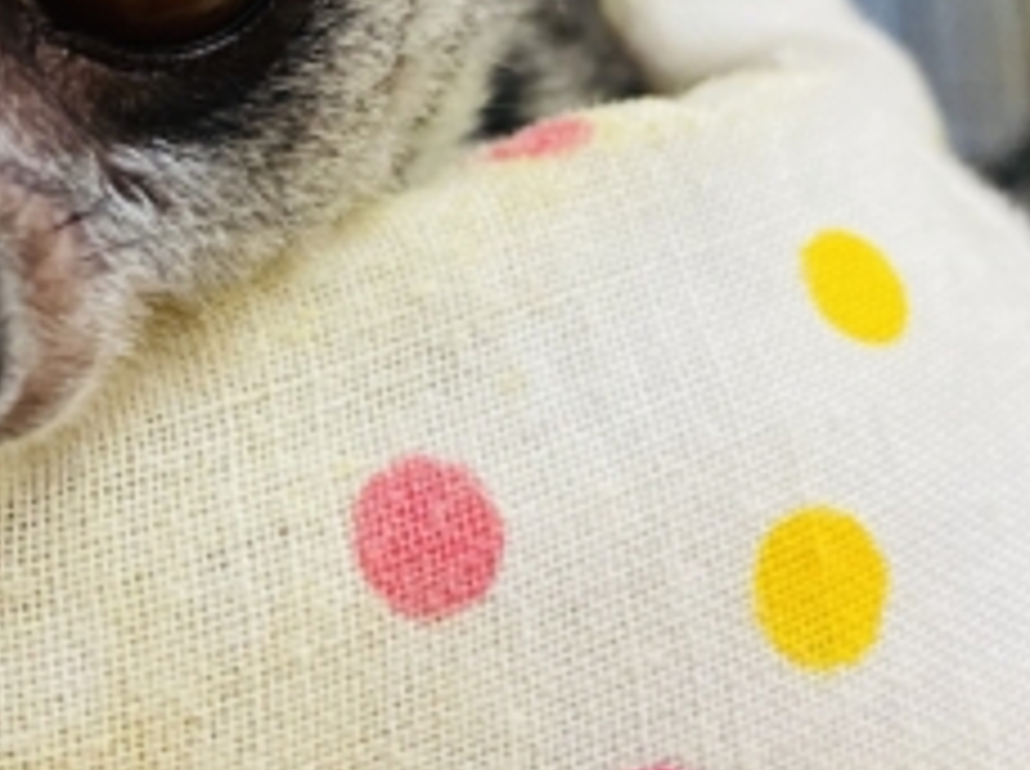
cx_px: 72
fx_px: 2080
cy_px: 203
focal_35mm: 70
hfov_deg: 26.7
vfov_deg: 20.8
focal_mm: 4.25
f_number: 1.8
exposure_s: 1/50
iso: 250
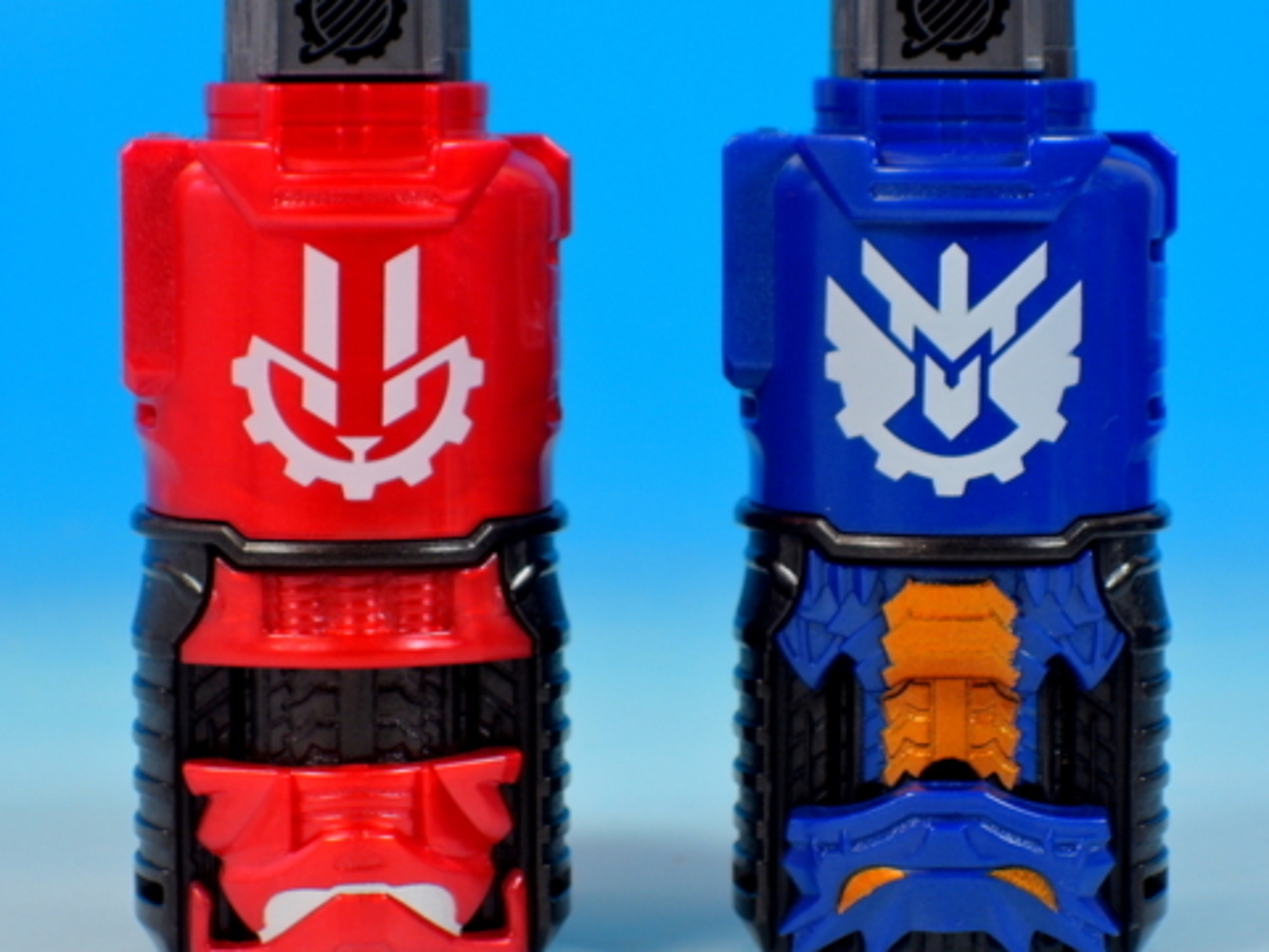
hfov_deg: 13.2
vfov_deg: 9.9
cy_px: 439
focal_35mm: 150
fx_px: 5499
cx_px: 658
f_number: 6.3
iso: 80
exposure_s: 1.6
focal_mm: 25.5
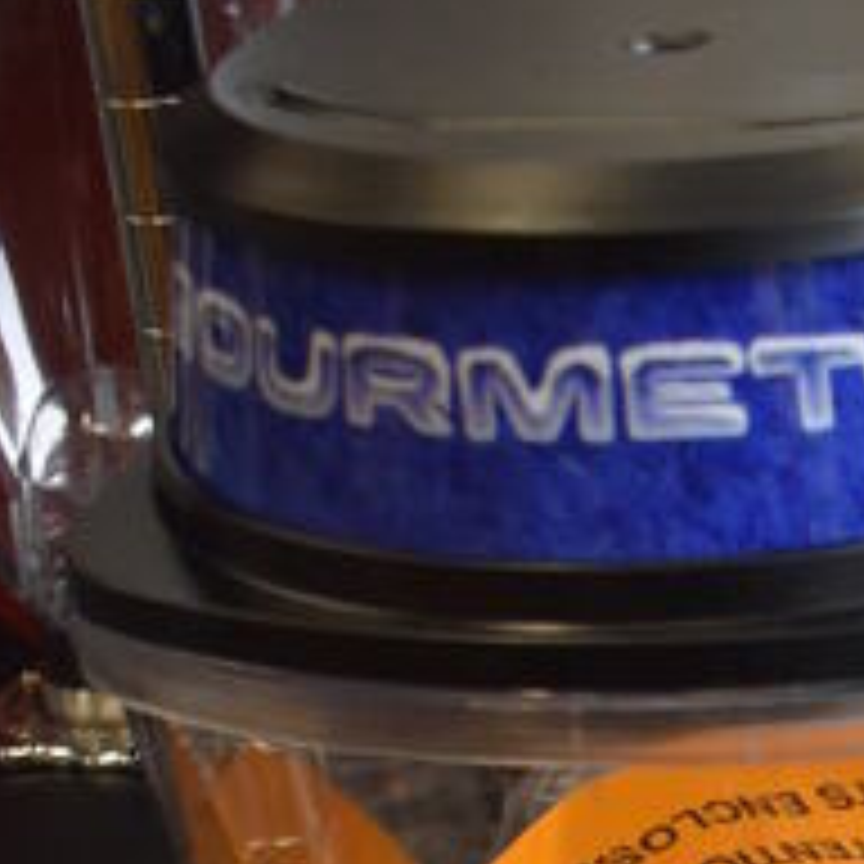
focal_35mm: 109
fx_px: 3078
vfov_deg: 14.4
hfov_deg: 14.9
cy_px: 1451
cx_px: 1282
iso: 800
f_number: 3.5
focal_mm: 18
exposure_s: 1/200
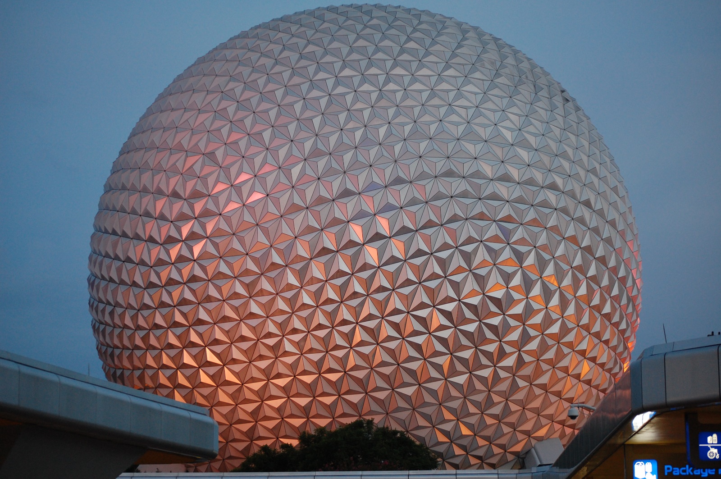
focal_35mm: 82
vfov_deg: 16.5
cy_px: 240
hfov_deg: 24.6
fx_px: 1650
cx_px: 360
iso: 800
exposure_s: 1/25
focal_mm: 55
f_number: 4
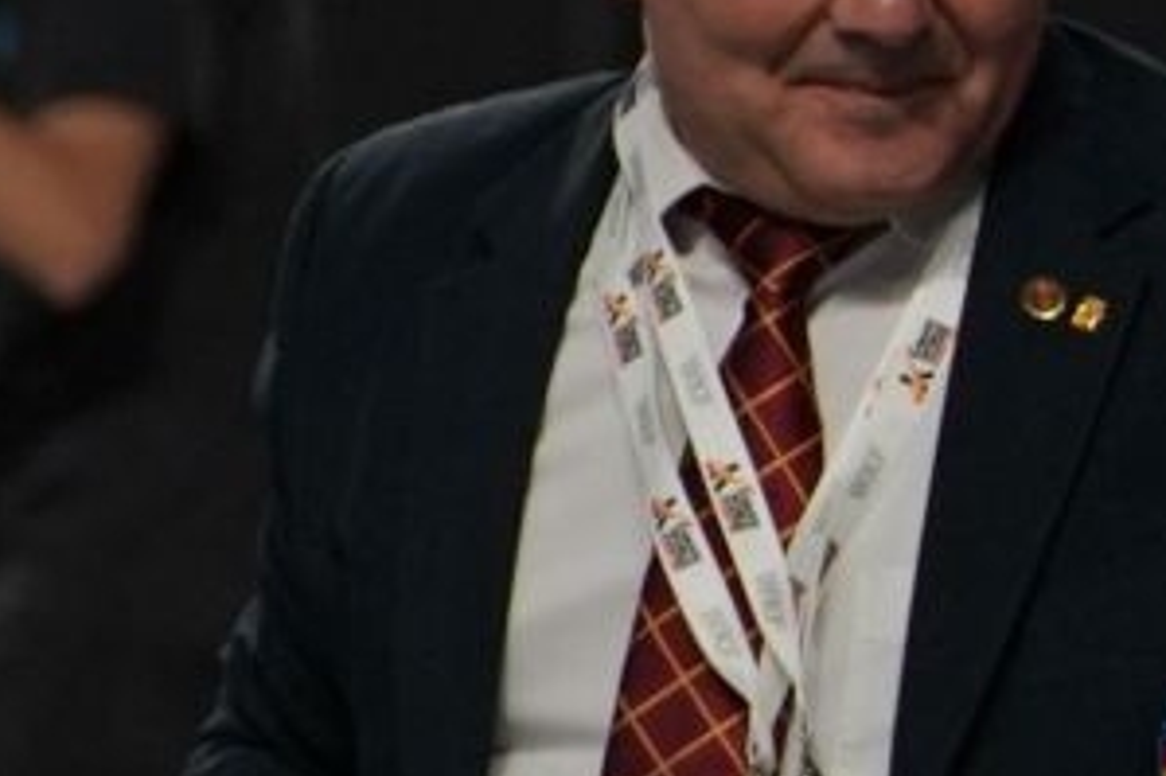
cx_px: -1942
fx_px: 26511
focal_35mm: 819
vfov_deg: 1.7
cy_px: 207
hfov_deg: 2.5
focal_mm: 91
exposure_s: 1/1000
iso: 640
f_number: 2.8
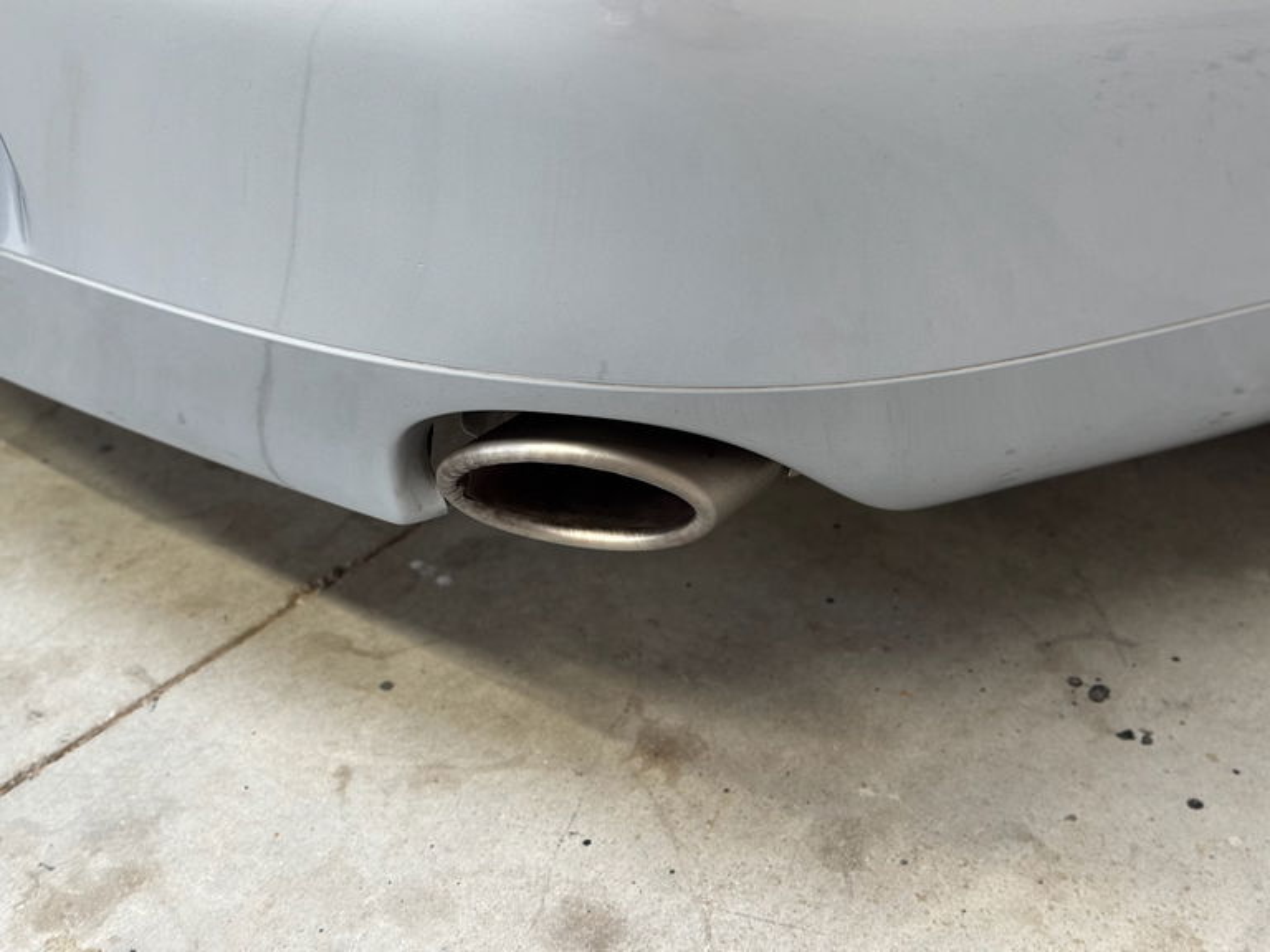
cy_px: 476
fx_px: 1761
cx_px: 635
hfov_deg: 39.7
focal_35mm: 48
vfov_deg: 30.3
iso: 160
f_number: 1.78
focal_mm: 6.76
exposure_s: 1/50
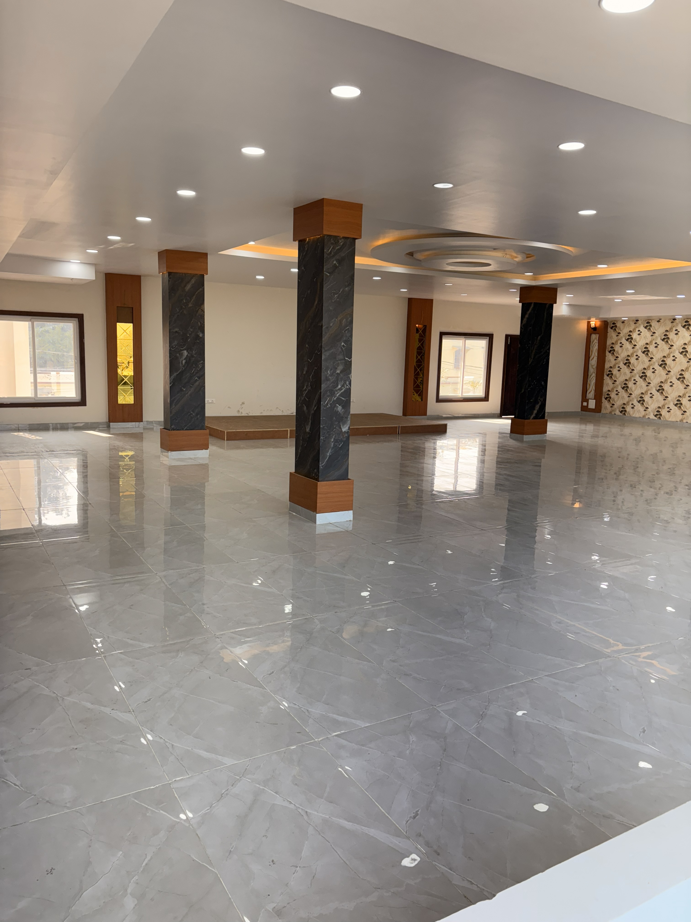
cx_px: 346
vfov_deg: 67.3
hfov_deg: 53.1
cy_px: 461
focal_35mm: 26
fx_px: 692
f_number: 1.6
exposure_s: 1/277
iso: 64
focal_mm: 5.96
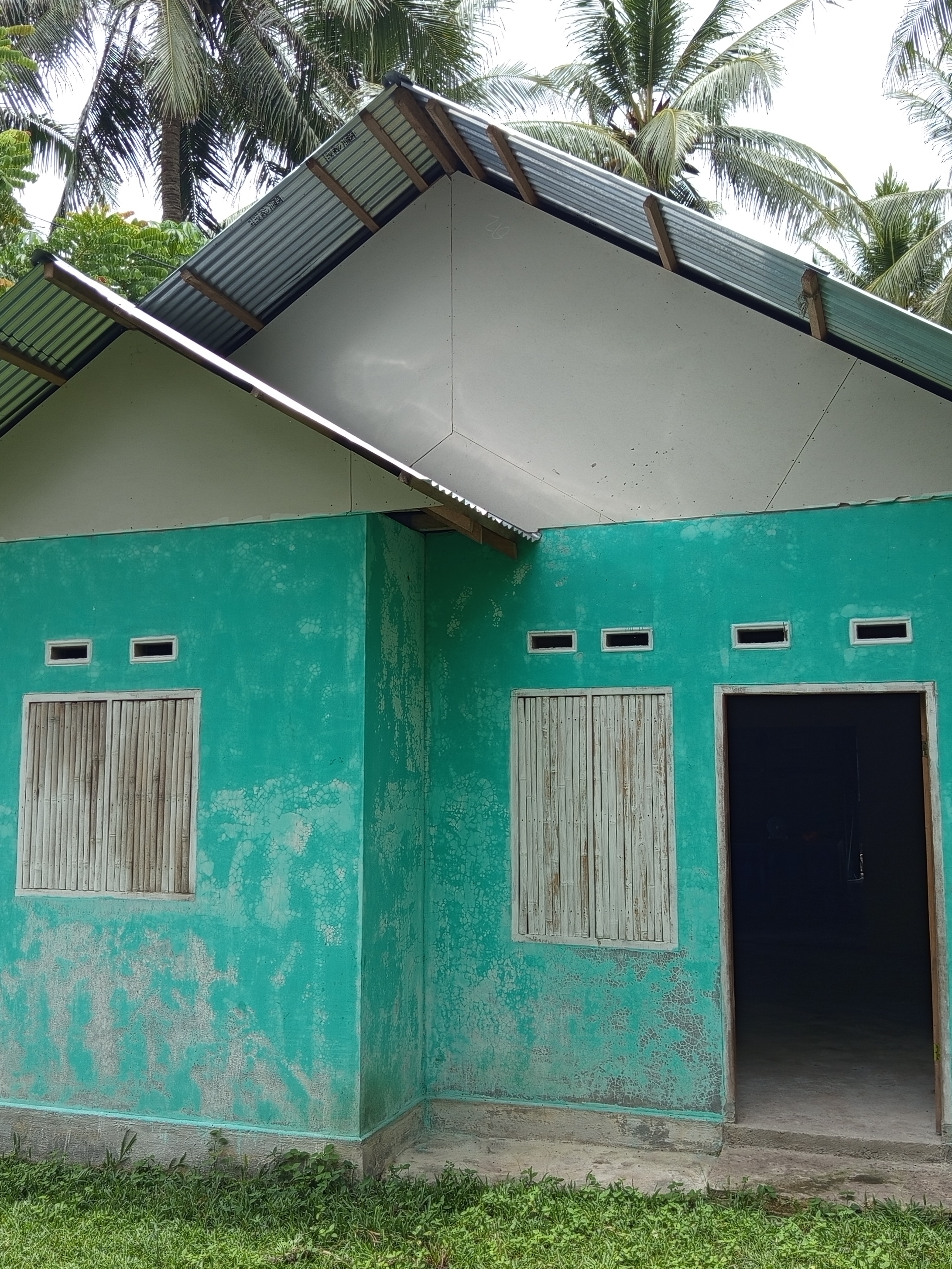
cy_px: 640
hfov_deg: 42.9
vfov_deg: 55.4
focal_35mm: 33
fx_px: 1210
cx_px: 470
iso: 51
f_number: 1.7
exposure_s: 1/391
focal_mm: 5.24
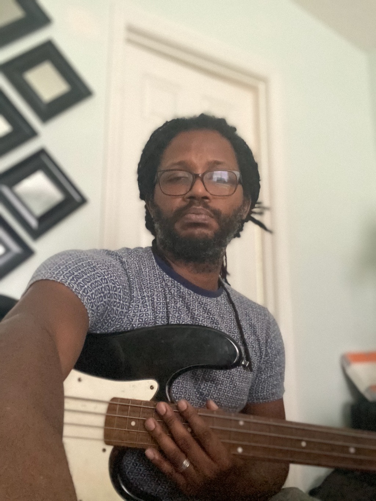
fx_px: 435
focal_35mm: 30
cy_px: 250
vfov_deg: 60.0
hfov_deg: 46.8
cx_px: 188
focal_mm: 2.71
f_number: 2.2
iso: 1600
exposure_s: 1/15
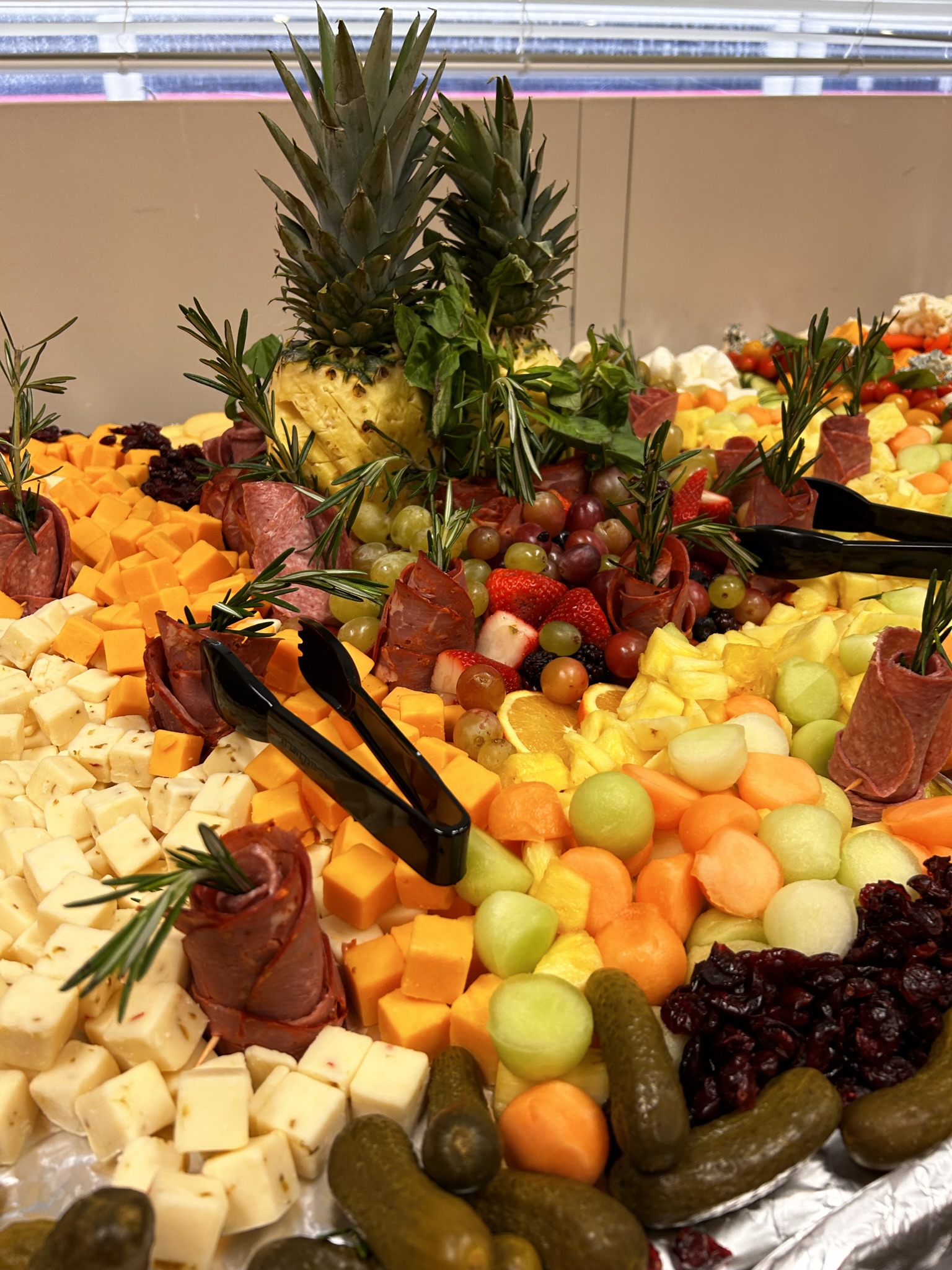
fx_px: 953
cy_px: 635
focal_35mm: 26
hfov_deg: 53.1
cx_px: 476
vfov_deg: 67.3
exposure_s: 1/120
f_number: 1.5
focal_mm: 5.7
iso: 80
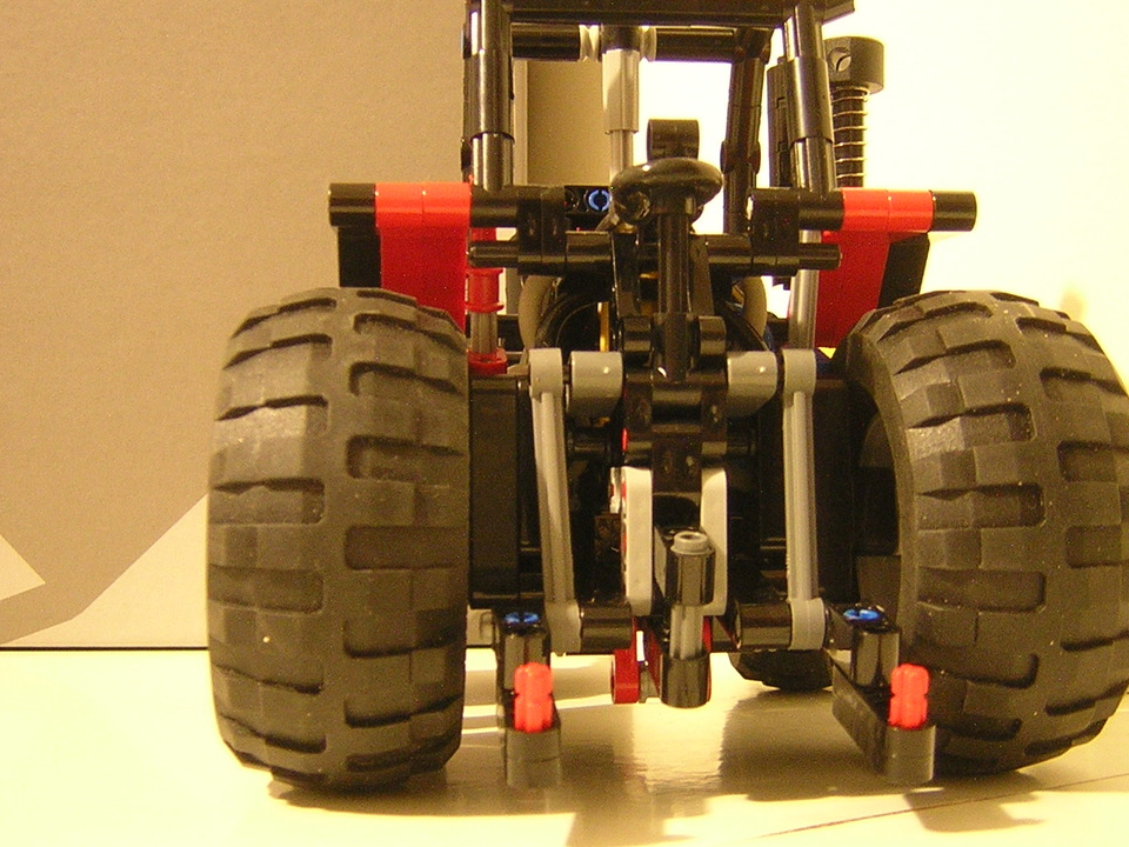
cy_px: 395
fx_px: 1468
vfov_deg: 32.2
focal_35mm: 45
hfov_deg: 42.1
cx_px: 563
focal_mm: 4.7
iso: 400
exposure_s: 1/1.4
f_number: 2.6
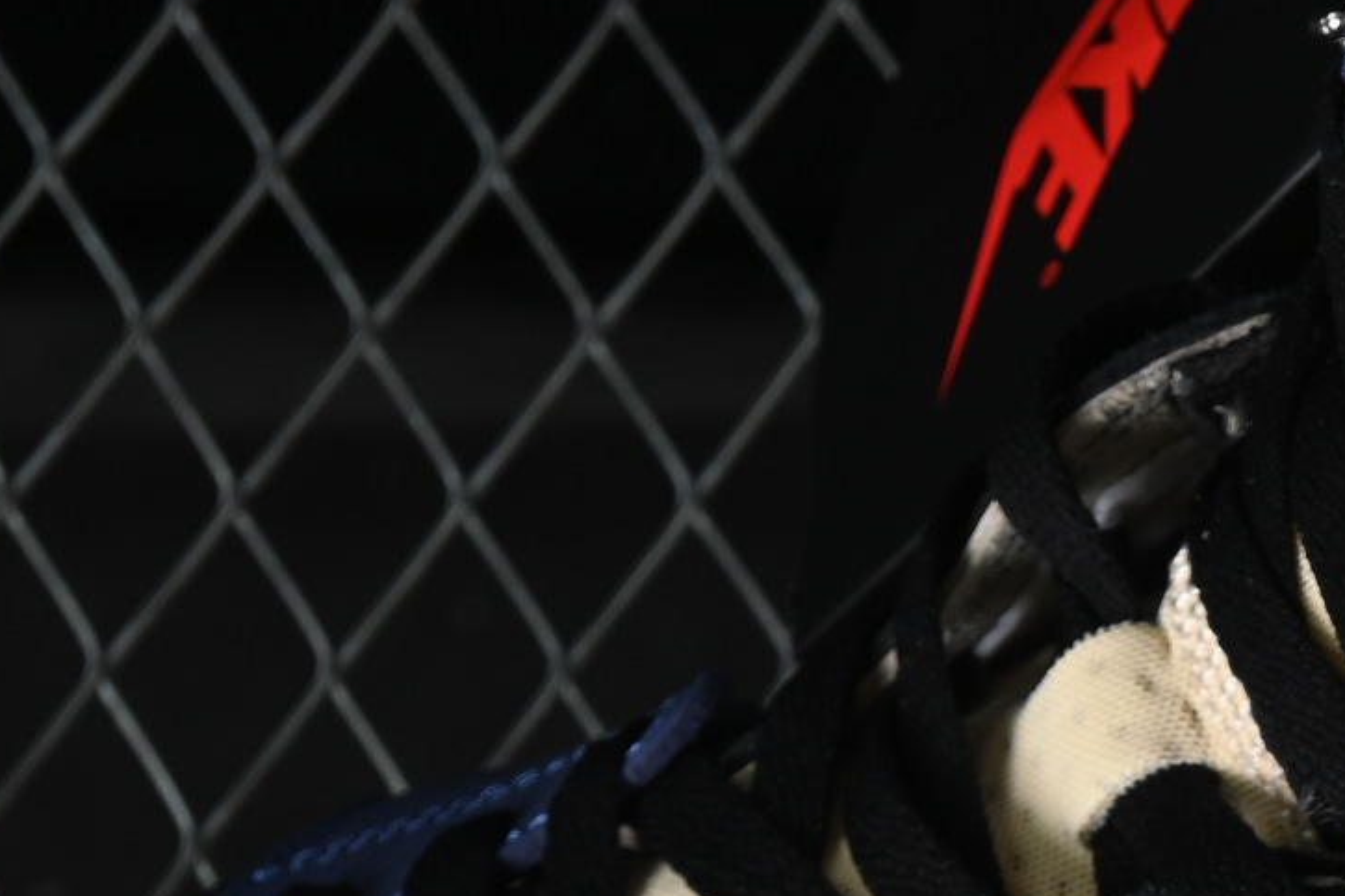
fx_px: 10757
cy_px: 1454
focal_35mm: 288
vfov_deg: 4.7
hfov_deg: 7.1
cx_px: 1223
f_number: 6.3
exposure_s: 1/60
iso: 160
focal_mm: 50
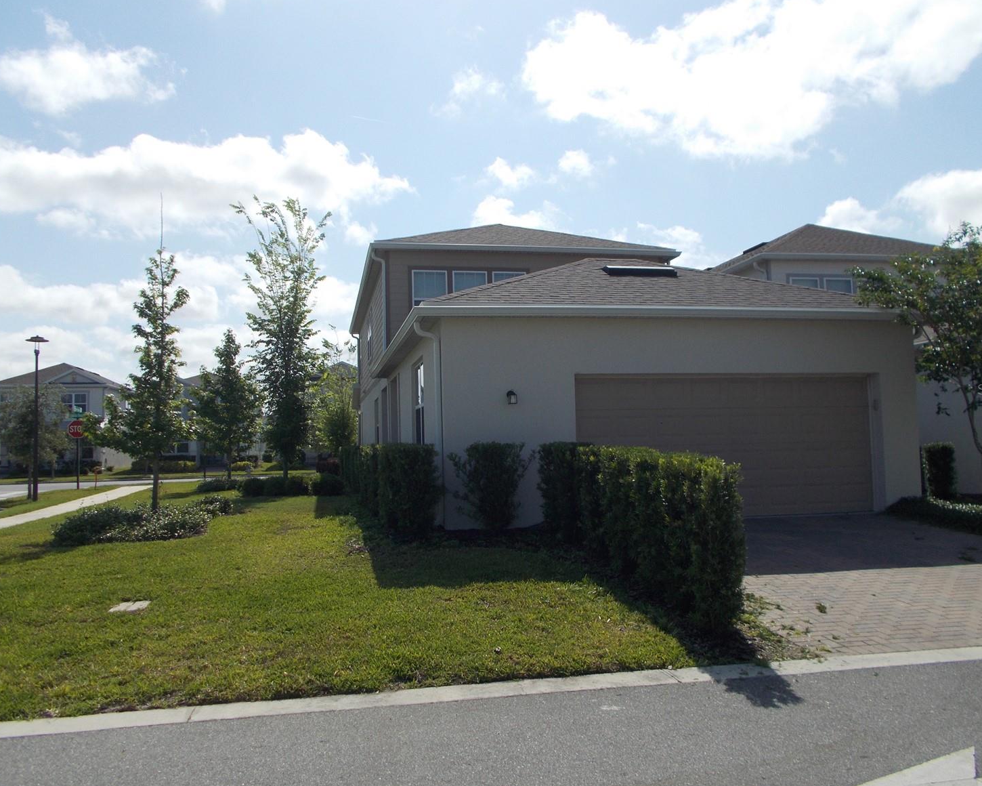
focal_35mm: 28
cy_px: 389
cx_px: 500
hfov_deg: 62.2
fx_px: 814
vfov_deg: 51.5
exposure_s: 1/250
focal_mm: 4.6
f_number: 8
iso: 80
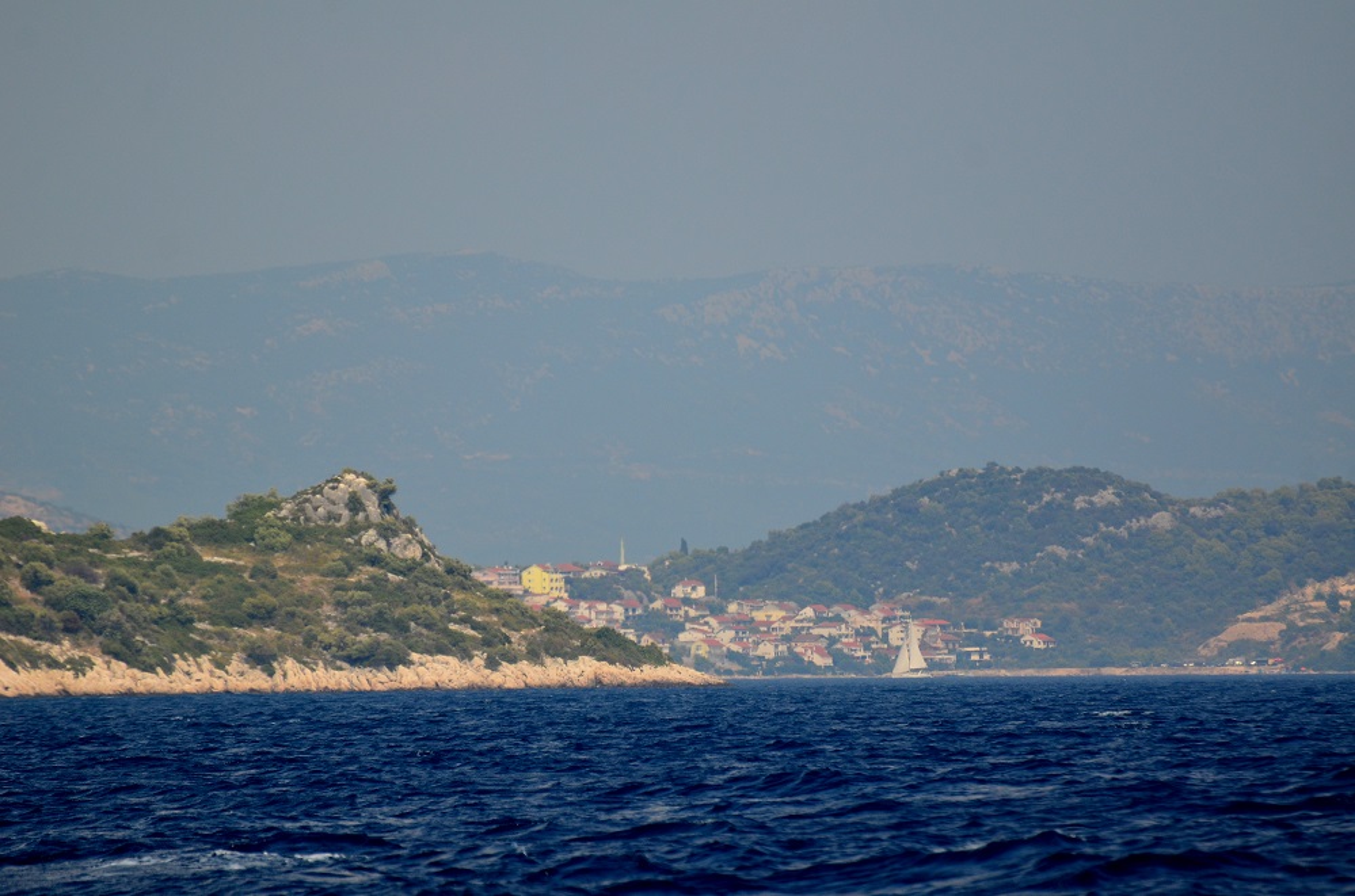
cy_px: 448
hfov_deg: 4.6
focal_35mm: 450
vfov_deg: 3.0
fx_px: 16897
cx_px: 678
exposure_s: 1/2000
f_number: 5.6
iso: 400
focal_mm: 300
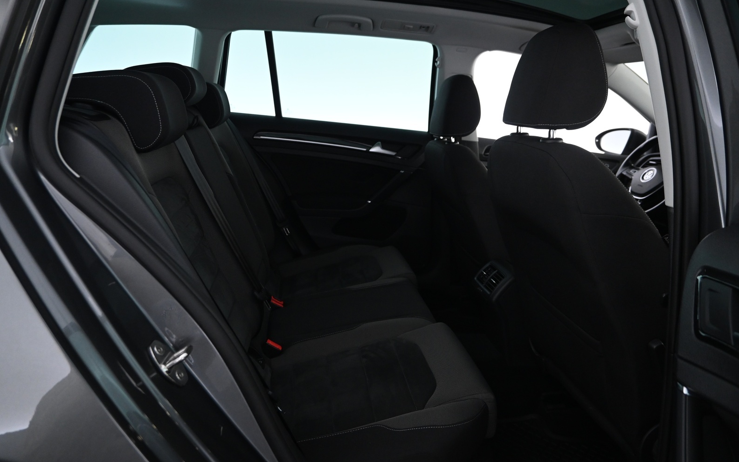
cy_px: 234
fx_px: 504
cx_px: 370
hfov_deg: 72.5
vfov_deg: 49.3
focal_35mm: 25
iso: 1600
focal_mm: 16
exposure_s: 1/20
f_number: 3.5
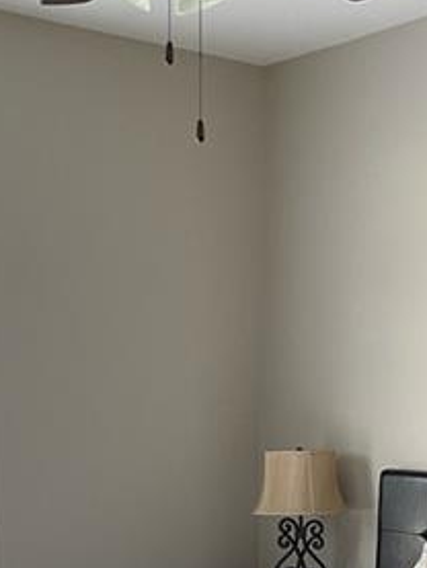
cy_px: 558
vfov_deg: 25.8
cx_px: 283
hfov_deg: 20.4
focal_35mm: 72
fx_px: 1183
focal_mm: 4.2
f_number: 1.6
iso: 80
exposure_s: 1/60
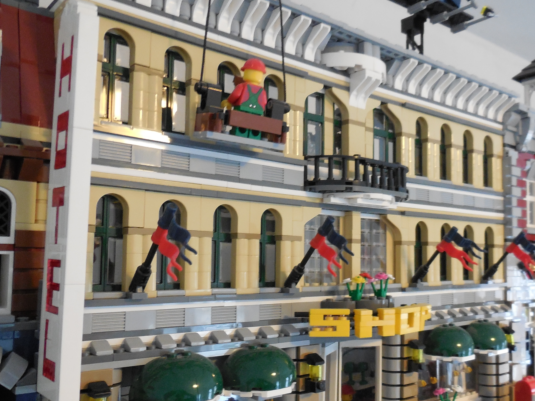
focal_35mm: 35
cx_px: 350
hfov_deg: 51.8
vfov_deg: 40.7
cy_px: 222
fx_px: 541
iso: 450
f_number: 3.1
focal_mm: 4.5
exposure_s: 1/8
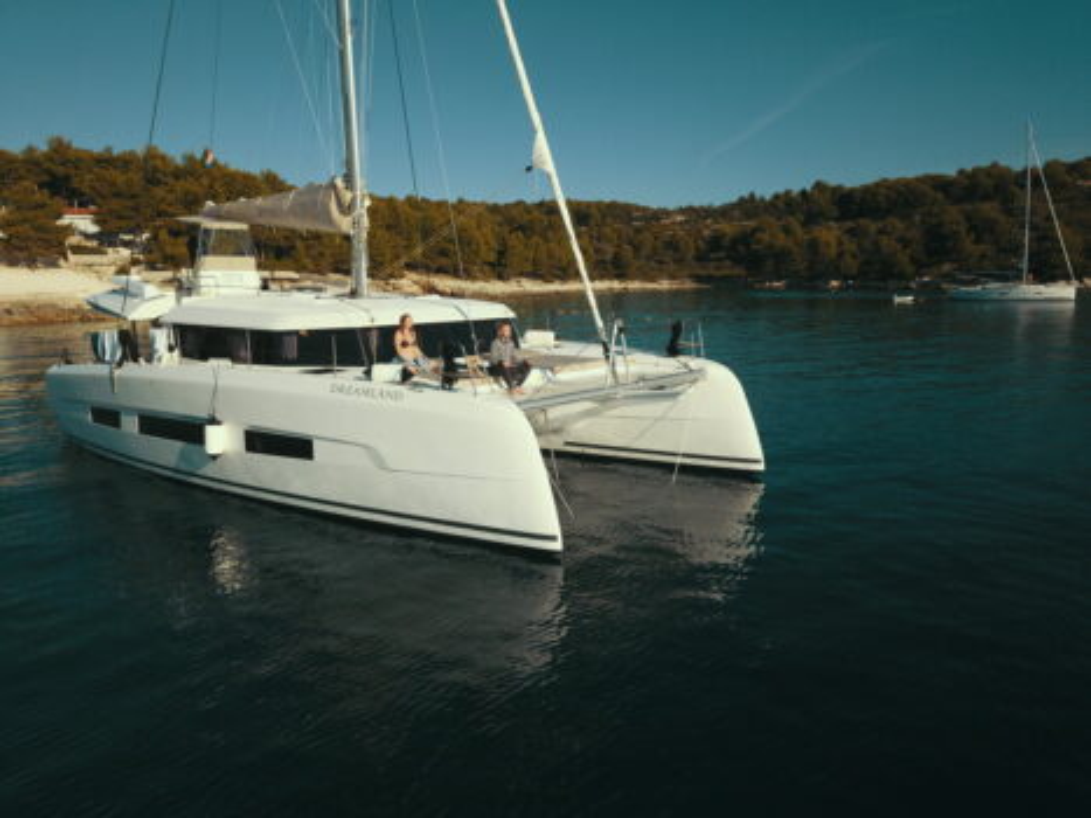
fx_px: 819
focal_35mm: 26
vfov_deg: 53.0
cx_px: 546
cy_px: 409
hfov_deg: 67.3
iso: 100
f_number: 2.2
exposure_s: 1/2088
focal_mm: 4.73
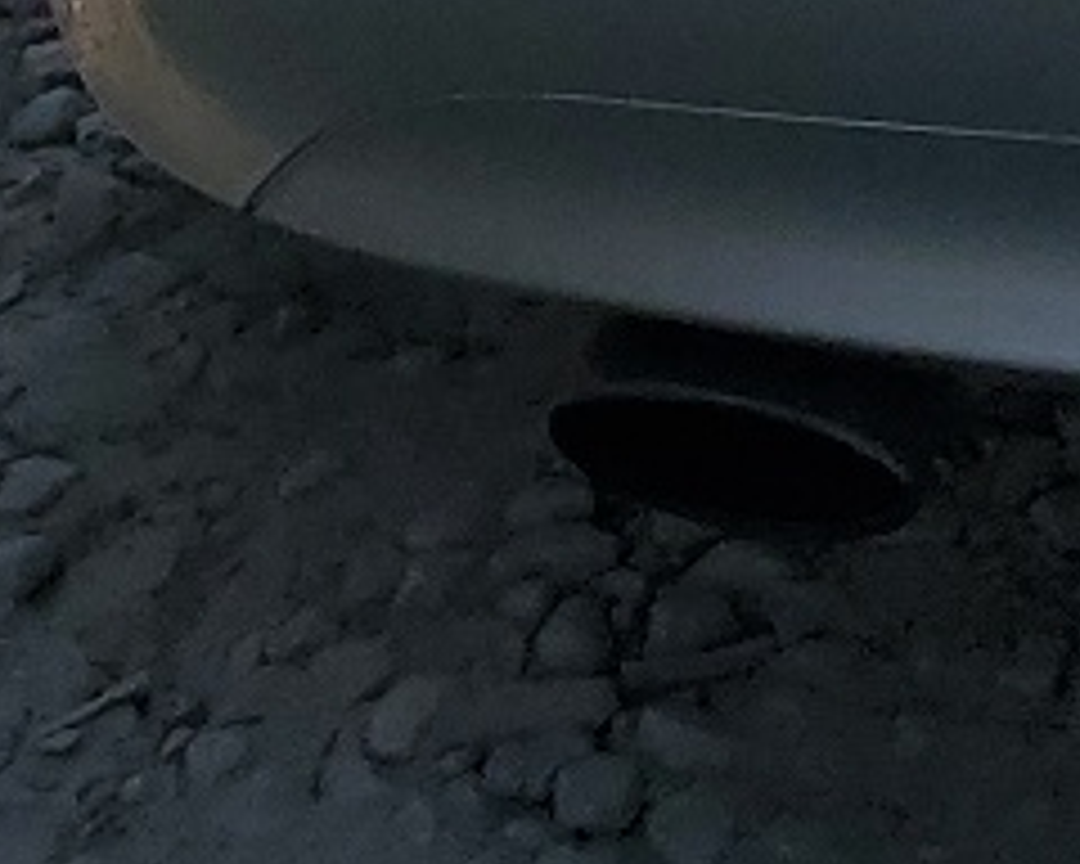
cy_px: -1215
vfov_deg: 8.4
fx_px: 5402
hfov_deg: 10.5
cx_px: 2142
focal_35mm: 169
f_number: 1.5
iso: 50
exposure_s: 1/10000
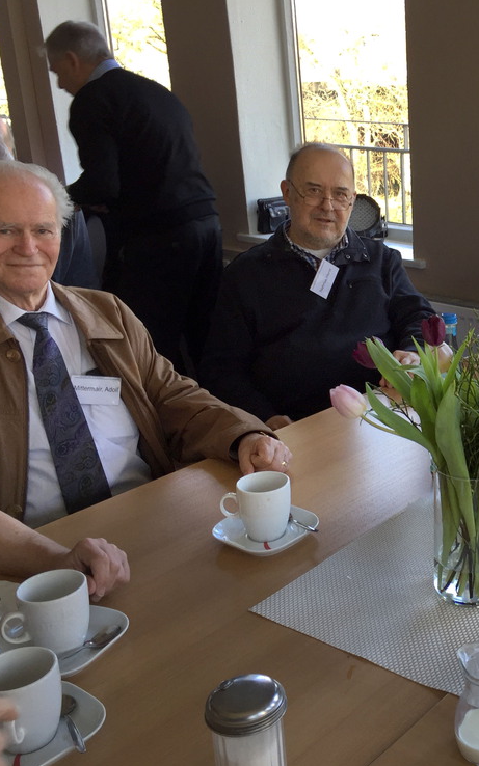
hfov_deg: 28.1
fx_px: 878
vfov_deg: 47.2
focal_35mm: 42
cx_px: 513
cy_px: 382
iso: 100
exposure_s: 1/33
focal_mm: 4.15
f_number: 2.2
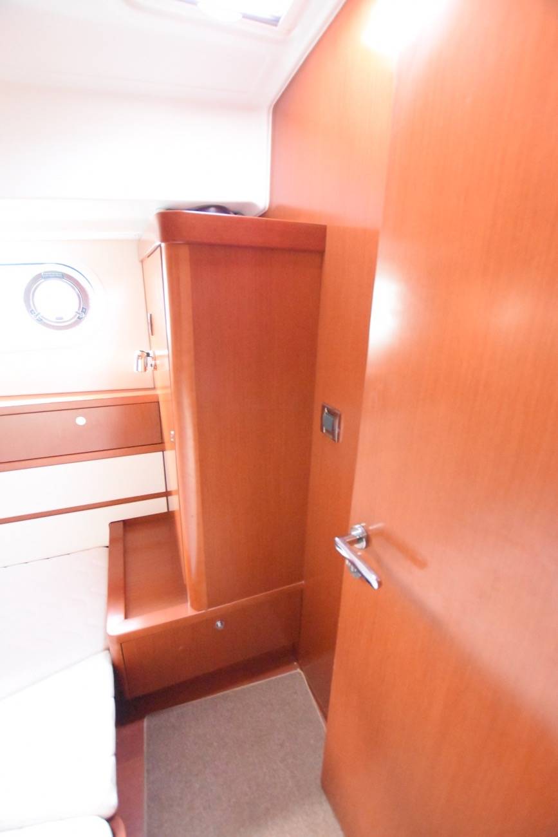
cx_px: 279
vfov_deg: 100.4
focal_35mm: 15
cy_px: 418
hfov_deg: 77.3
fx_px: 349
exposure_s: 1/15
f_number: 3.5
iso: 12800
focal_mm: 10
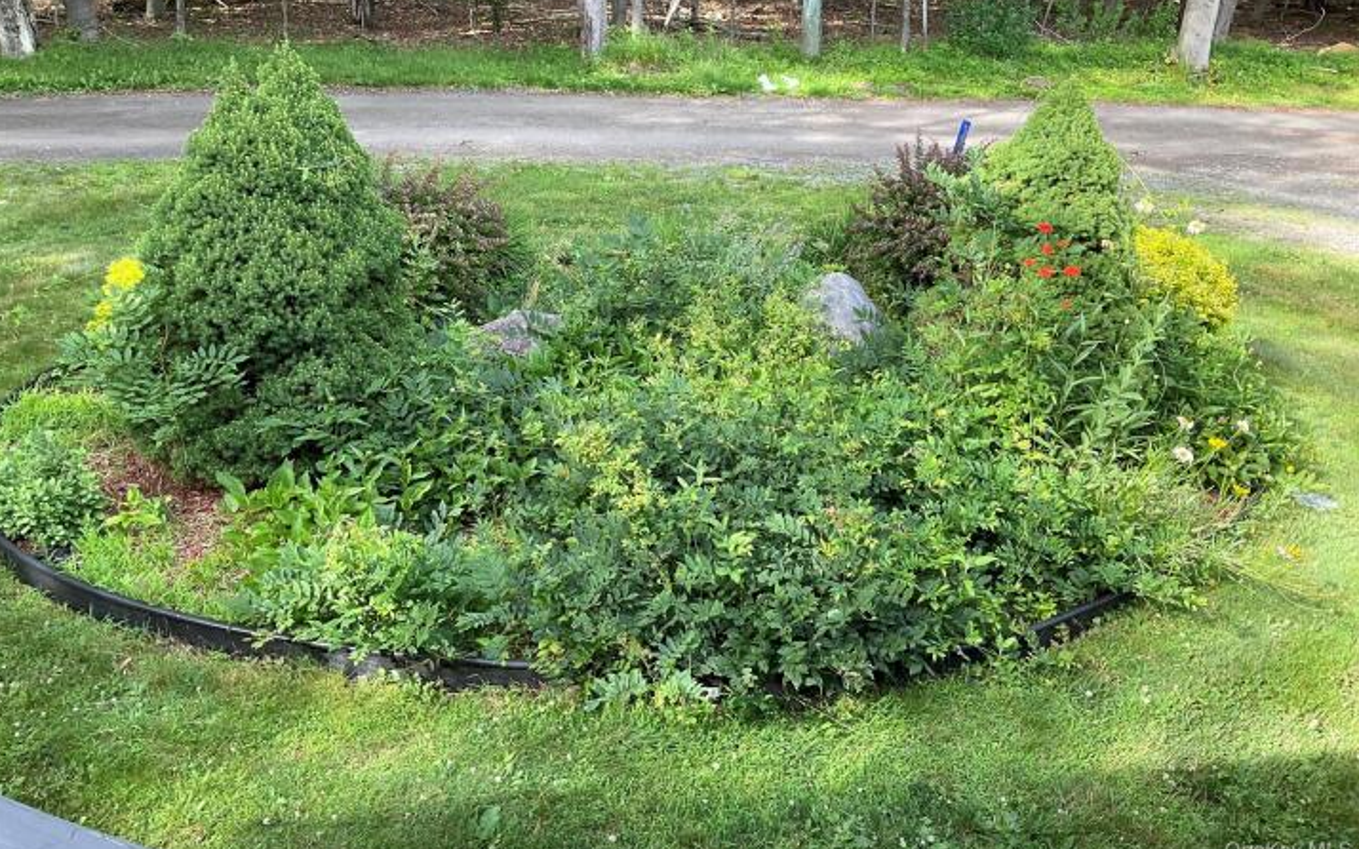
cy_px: 352
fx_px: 1148
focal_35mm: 31
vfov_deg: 40.5
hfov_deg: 61.2
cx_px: 676
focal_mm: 3
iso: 20
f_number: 1.8
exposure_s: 1/122
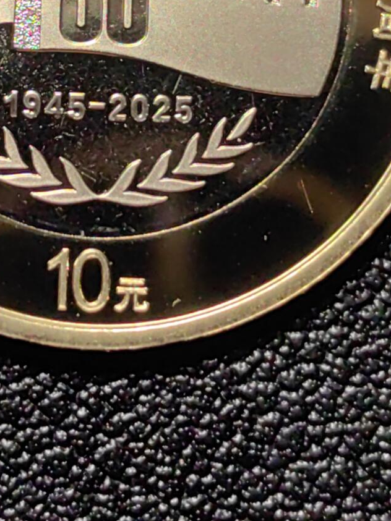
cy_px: -3
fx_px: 2124
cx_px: 105
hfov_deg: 10.5
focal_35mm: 141
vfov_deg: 13.8
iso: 50
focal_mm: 5.75
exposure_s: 1/241
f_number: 2
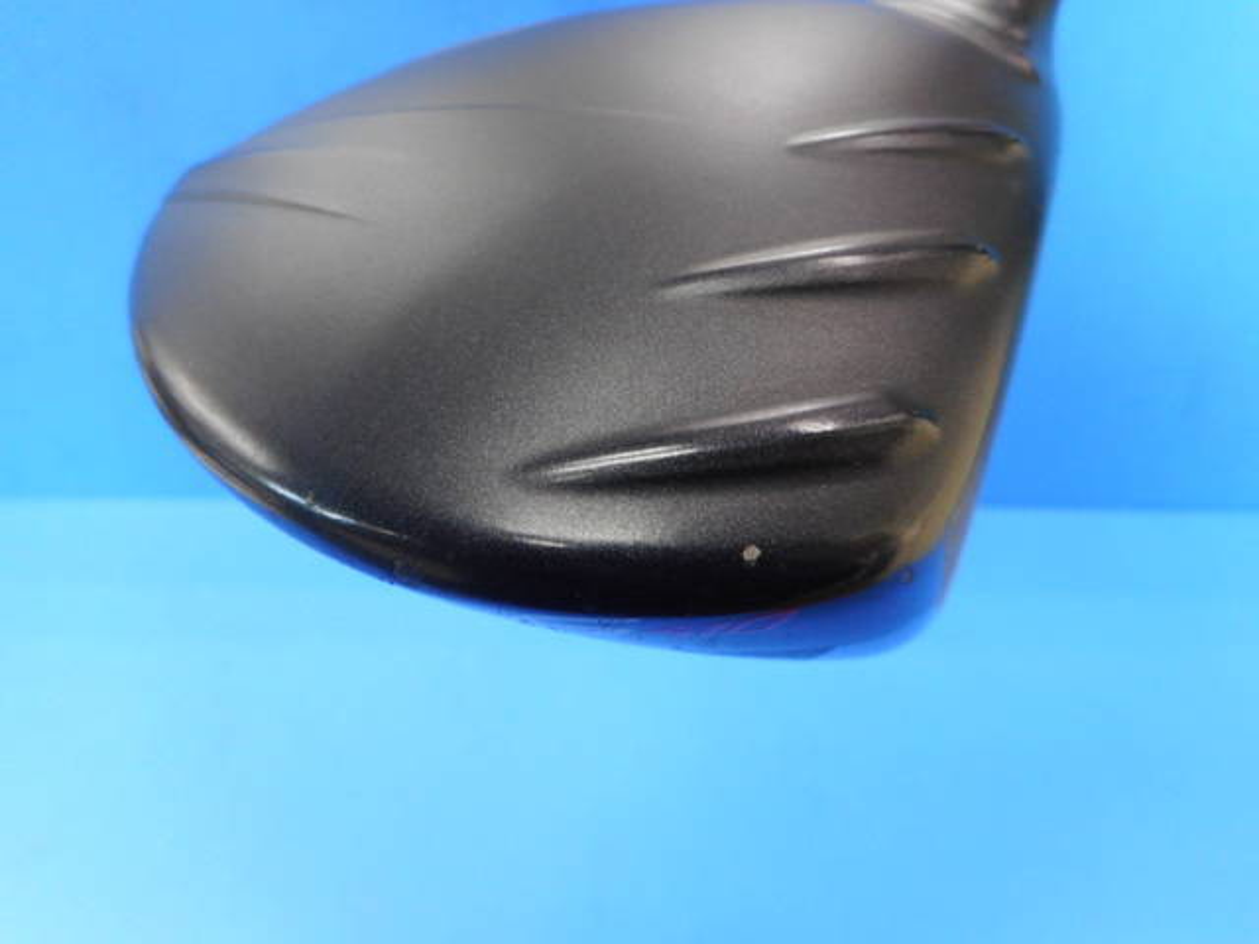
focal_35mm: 25
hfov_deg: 69.4
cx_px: 630
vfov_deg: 54.9
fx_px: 909
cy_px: 472
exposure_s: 1/30
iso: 200
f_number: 3.7
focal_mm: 4.5
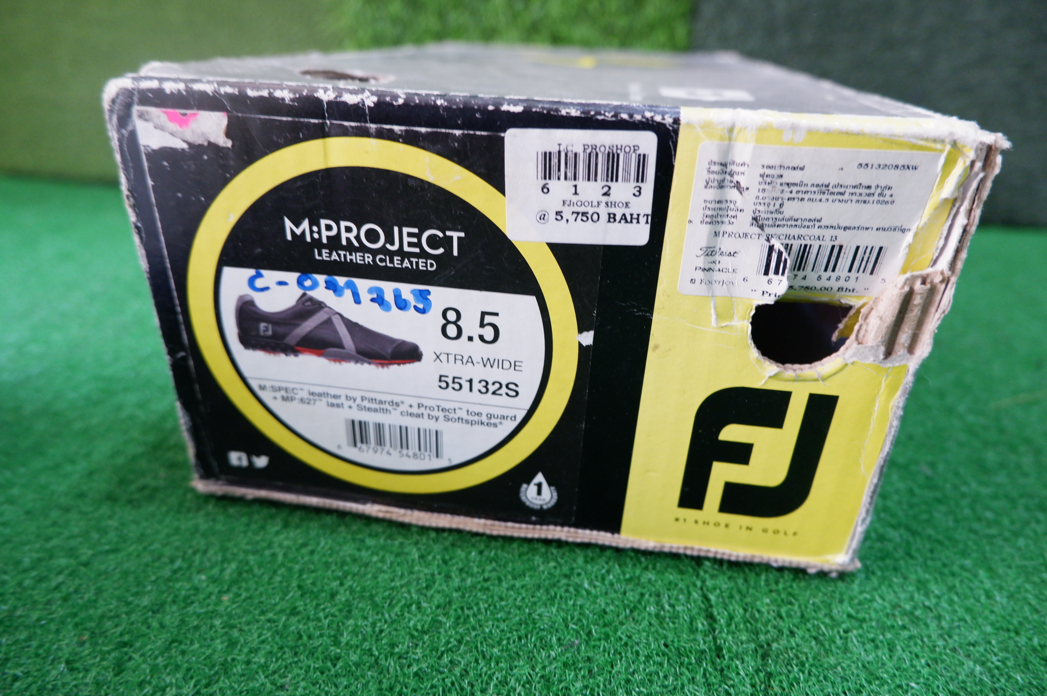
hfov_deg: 76.1
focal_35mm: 23
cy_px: 348
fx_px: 668
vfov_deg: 55.0
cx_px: 524
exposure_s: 1/25
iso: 1600
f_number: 3.5
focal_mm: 15
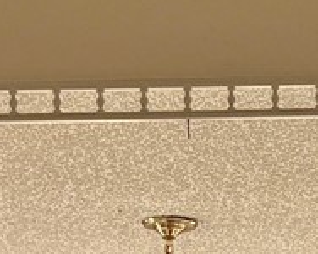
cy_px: 918
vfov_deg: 6.2
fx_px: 2031
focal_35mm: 216
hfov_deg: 9.0
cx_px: 183
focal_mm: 5.96
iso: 64
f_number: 1.6
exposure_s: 1/266
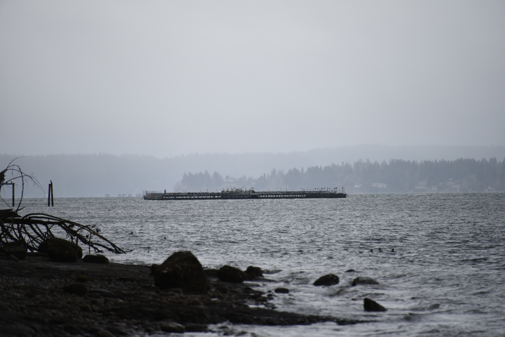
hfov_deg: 6.9
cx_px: 252
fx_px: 4209
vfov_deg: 4.6
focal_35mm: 300
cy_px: 168
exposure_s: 1/640
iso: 180
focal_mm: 300
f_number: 5.6
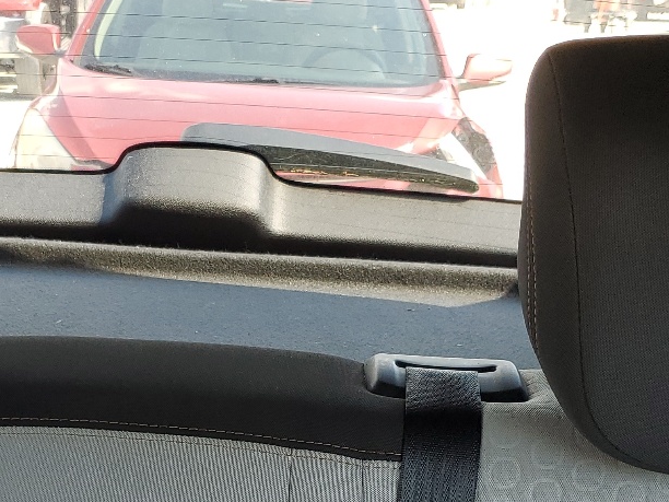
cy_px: 577
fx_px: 1314
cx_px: 191
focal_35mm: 68
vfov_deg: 20.4
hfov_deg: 28.3
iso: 50
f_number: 1.5
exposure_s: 1/233
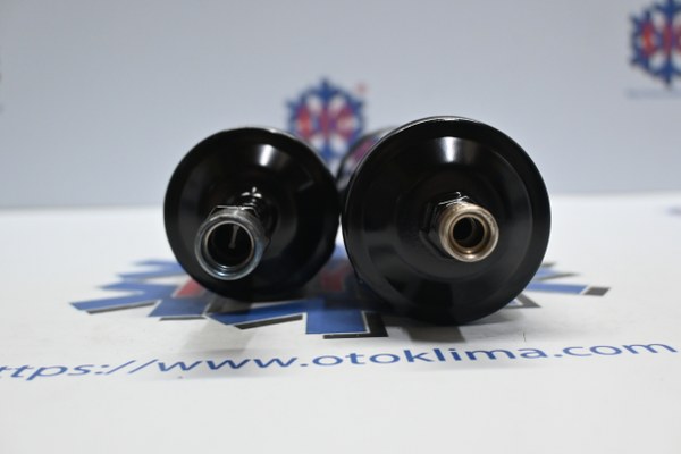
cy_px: 227
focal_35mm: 40
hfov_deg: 48.7
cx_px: 340
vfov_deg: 33.6
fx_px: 752
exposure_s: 1/125
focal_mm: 26.5
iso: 1250
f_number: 4.5
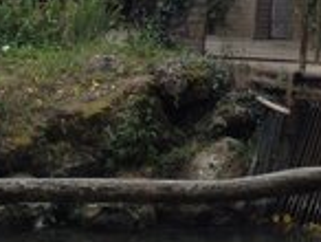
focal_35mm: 153
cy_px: -180
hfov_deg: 11.8
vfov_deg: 9.3
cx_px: 602
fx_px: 1421
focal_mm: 4.28
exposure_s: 1/726
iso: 64
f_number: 2.4
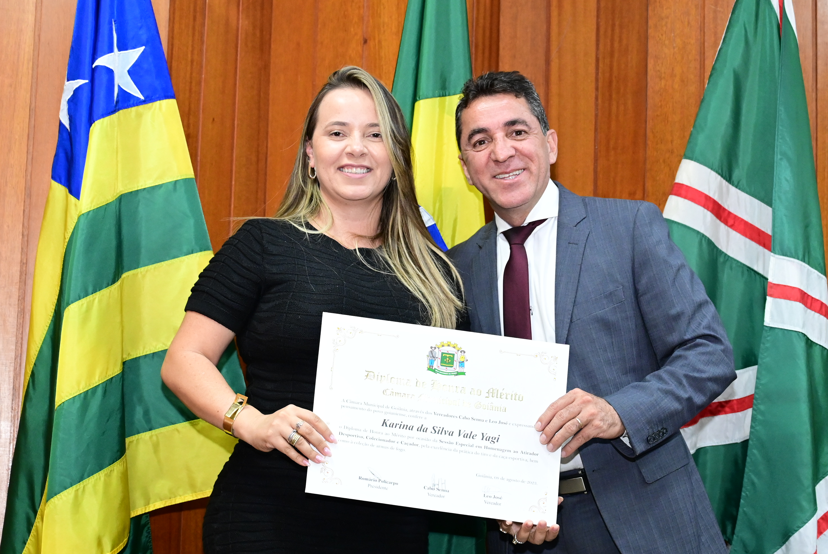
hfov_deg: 27.0
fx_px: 1726
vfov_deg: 18.2
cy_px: 277
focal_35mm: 75
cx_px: 414
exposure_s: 1/125
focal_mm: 50
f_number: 4
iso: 4000
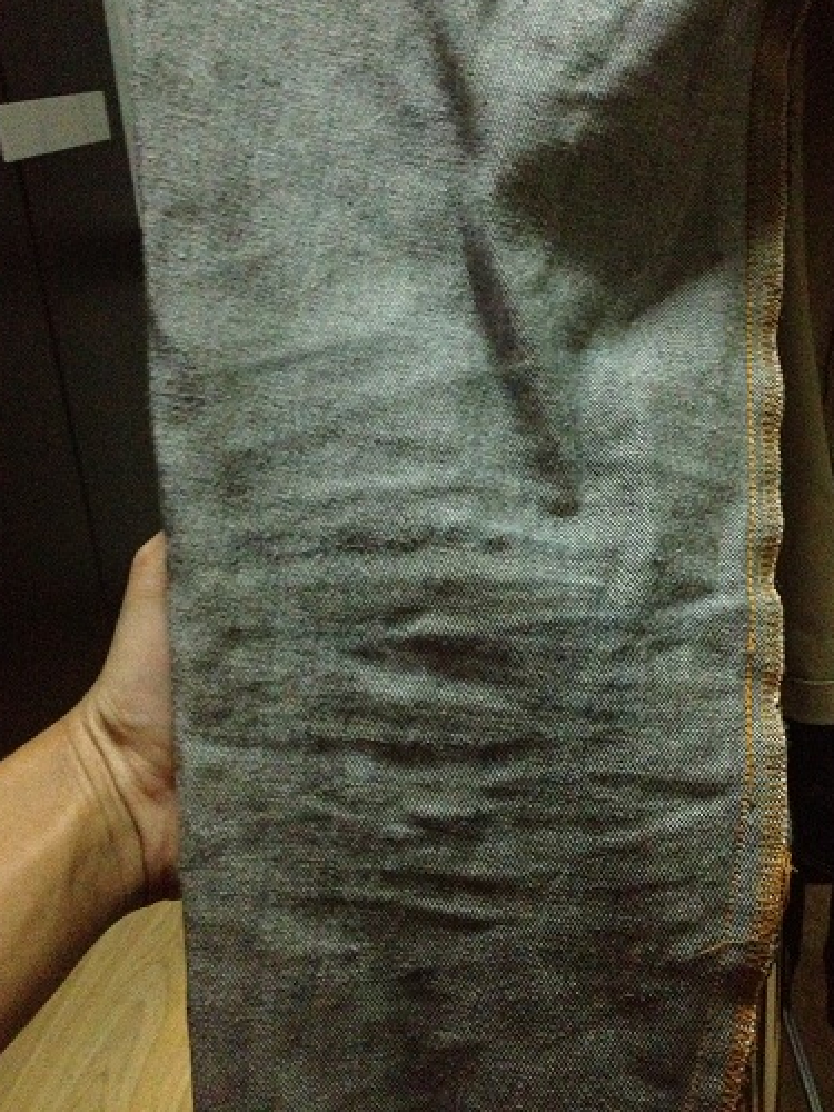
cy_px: 534
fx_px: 1349
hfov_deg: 34.3
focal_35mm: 42
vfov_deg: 44.8
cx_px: 469
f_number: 2.4
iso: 800
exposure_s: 1/17
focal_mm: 4.28
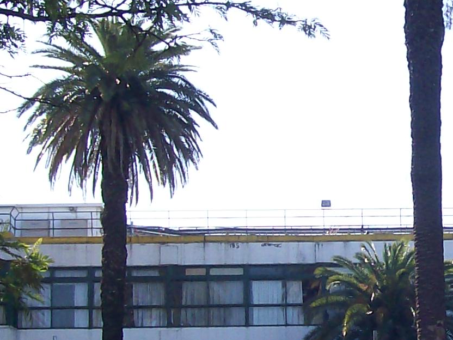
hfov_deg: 14.6
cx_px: 435
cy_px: 295
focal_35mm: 133
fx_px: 1740
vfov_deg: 11.1
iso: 80
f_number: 2.7
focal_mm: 6
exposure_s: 1/482
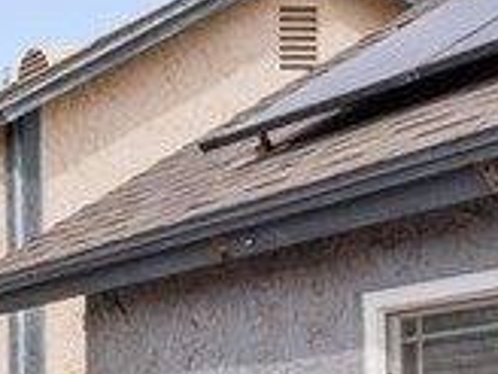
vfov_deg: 13.1
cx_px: -811
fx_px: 1554
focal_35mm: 108
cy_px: 515
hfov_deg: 12.6
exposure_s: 1/25
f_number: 22
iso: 100
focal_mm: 18
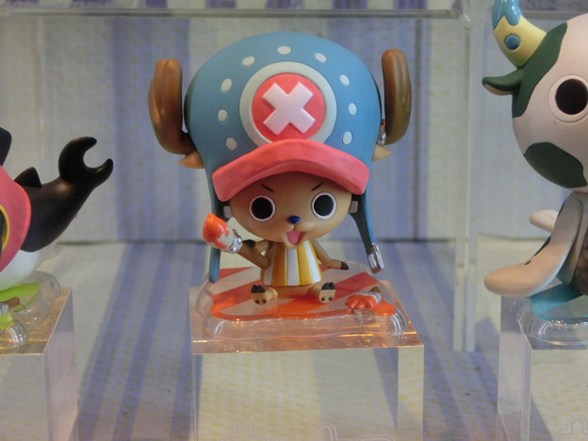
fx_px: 1325
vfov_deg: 18.9
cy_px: 220
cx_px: 294
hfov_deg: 25.0
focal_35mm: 78
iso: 320
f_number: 4.9
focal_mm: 13.79
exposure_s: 1/80
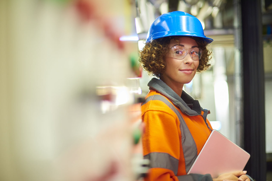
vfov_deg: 27.0
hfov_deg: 39.6
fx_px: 378
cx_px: 136
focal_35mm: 50
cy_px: 90
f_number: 1.6
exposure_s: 1/80
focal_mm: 50
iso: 800
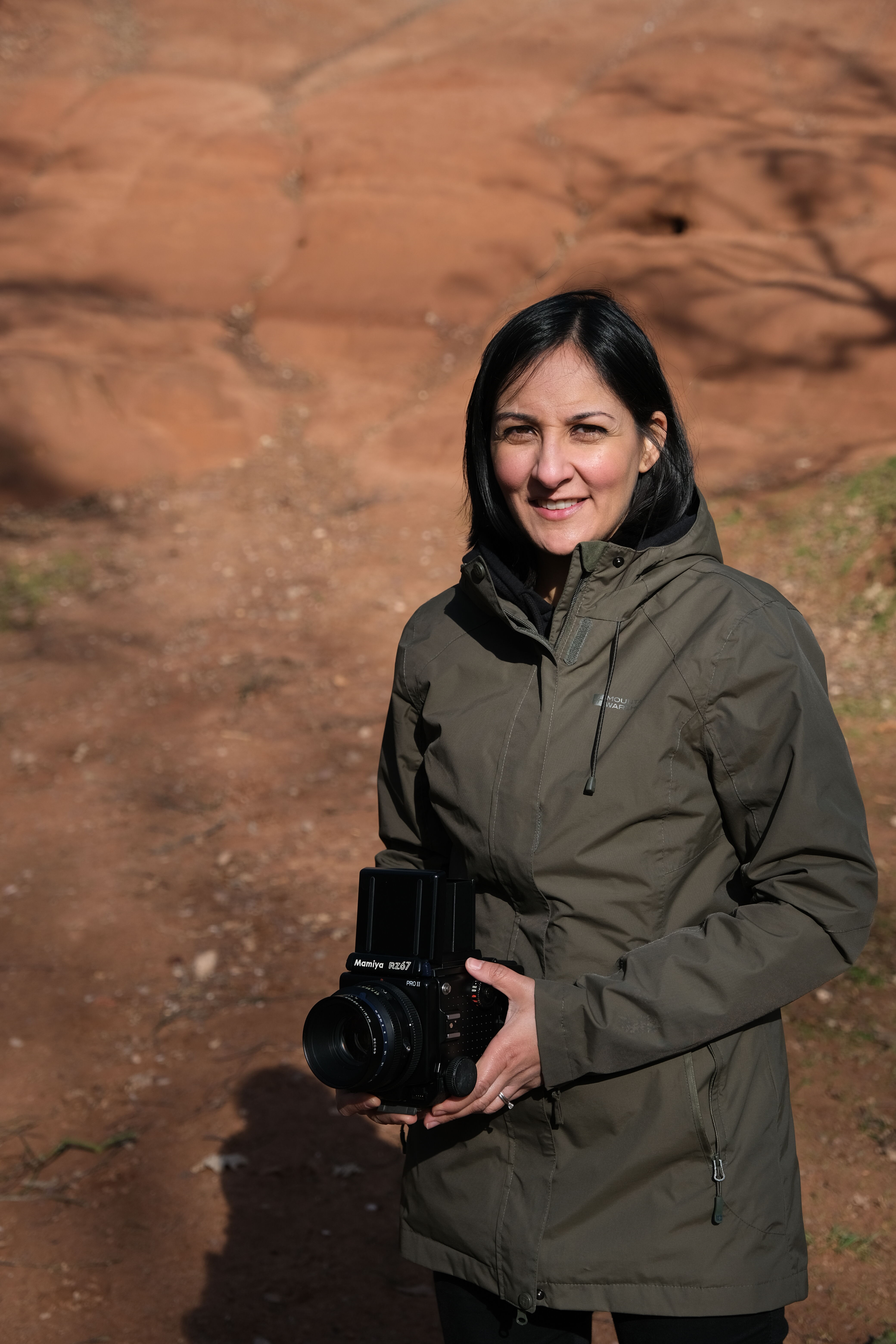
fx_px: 2464
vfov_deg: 30.5
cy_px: 672
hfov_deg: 20.6
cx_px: 448
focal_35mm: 66
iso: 160
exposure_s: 1/1000
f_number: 4
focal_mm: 44.1
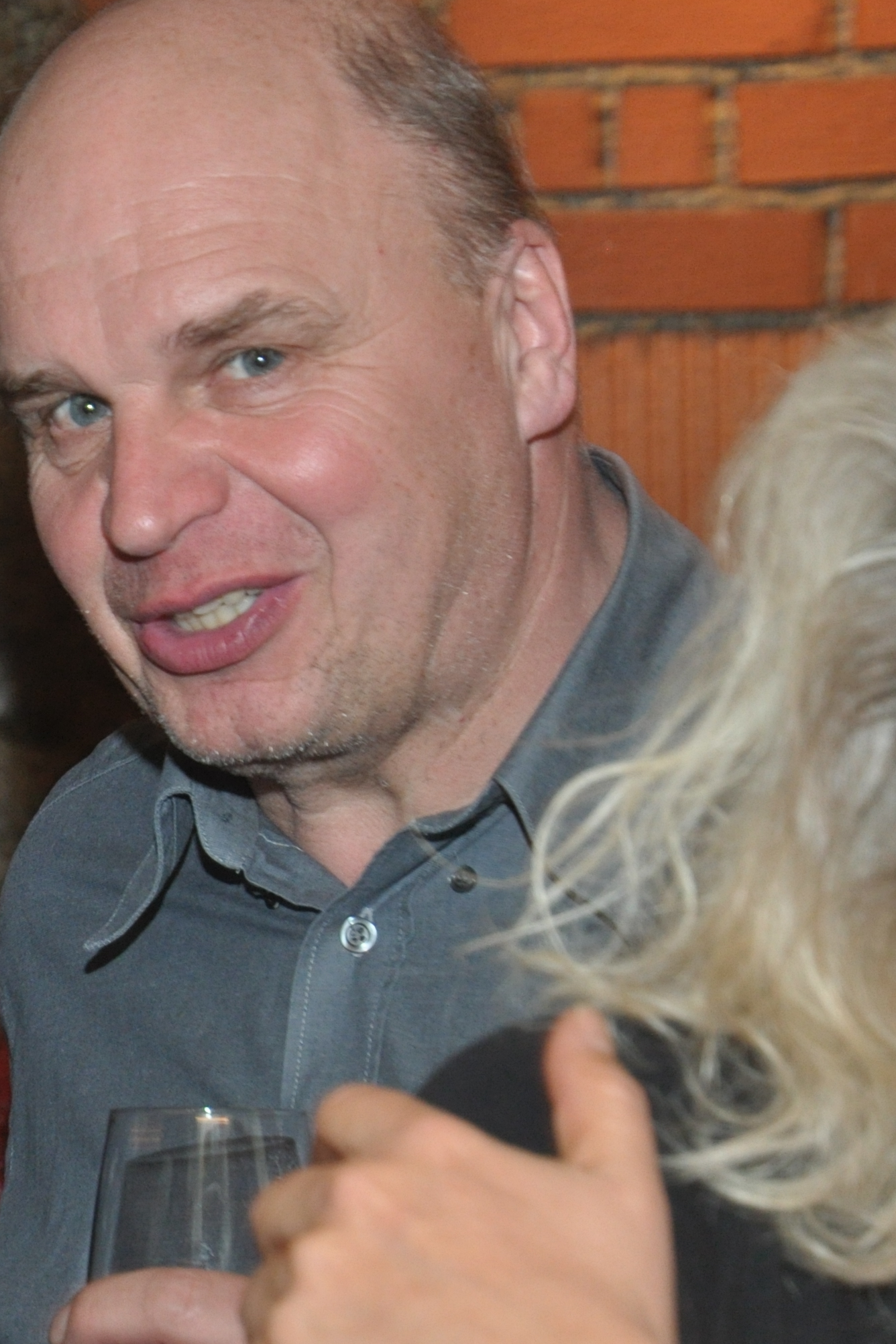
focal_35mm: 186
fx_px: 6941
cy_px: 470
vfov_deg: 11.0
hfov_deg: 7.3
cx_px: -378
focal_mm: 58
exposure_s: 1/60
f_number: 5.3
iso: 800
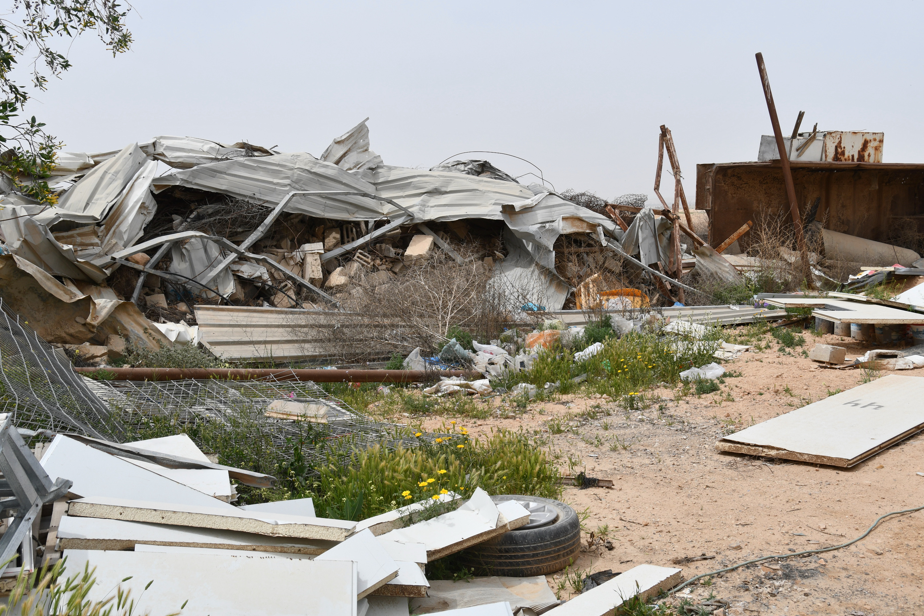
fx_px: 1001
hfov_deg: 49.6
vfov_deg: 34.2
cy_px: 308
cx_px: 462
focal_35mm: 39
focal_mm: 26
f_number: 9
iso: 100
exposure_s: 1/320
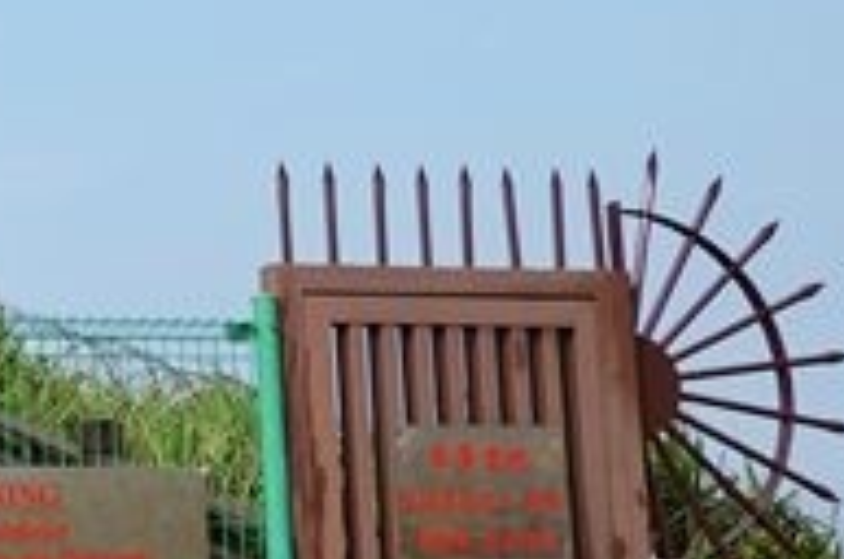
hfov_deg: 20.3
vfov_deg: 16.8
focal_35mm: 81
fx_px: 1896
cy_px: 330
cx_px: -534
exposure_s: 1/400
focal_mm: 9
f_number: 5.6
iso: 125
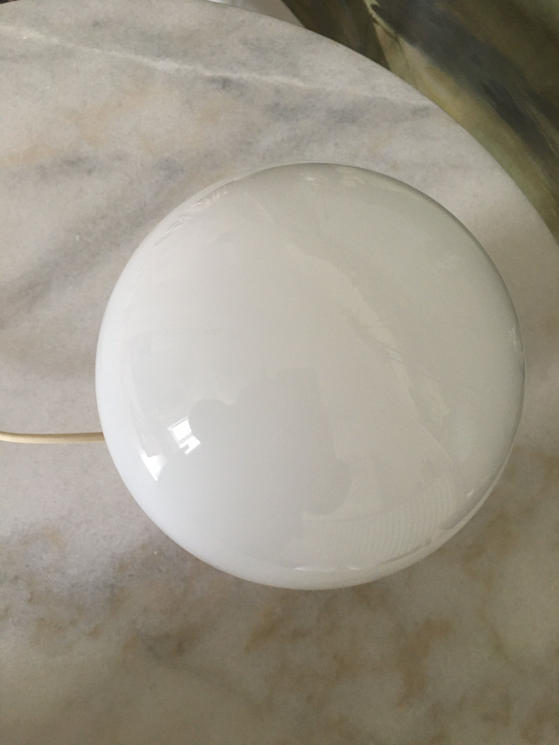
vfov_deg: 61.7
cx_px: 280
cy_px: 372
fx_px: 624
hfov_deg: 48.2
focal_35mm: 29
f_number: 2.2
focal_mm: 4.15
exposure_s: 1/33
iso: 160
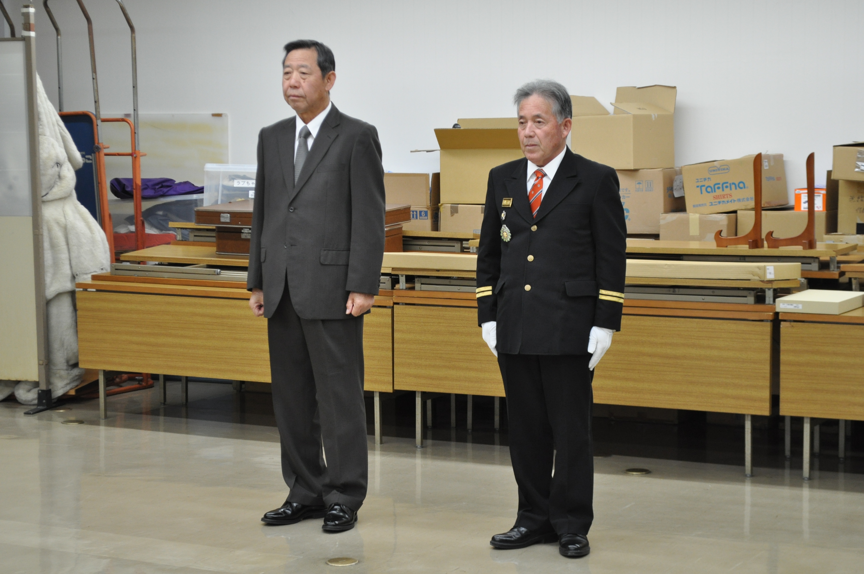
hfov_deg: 24.6
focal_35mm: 82
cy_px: 287
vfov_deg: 16.5
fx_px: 1978
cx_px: 432
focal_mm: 55
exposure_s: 1/50
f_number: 7.1
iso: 800
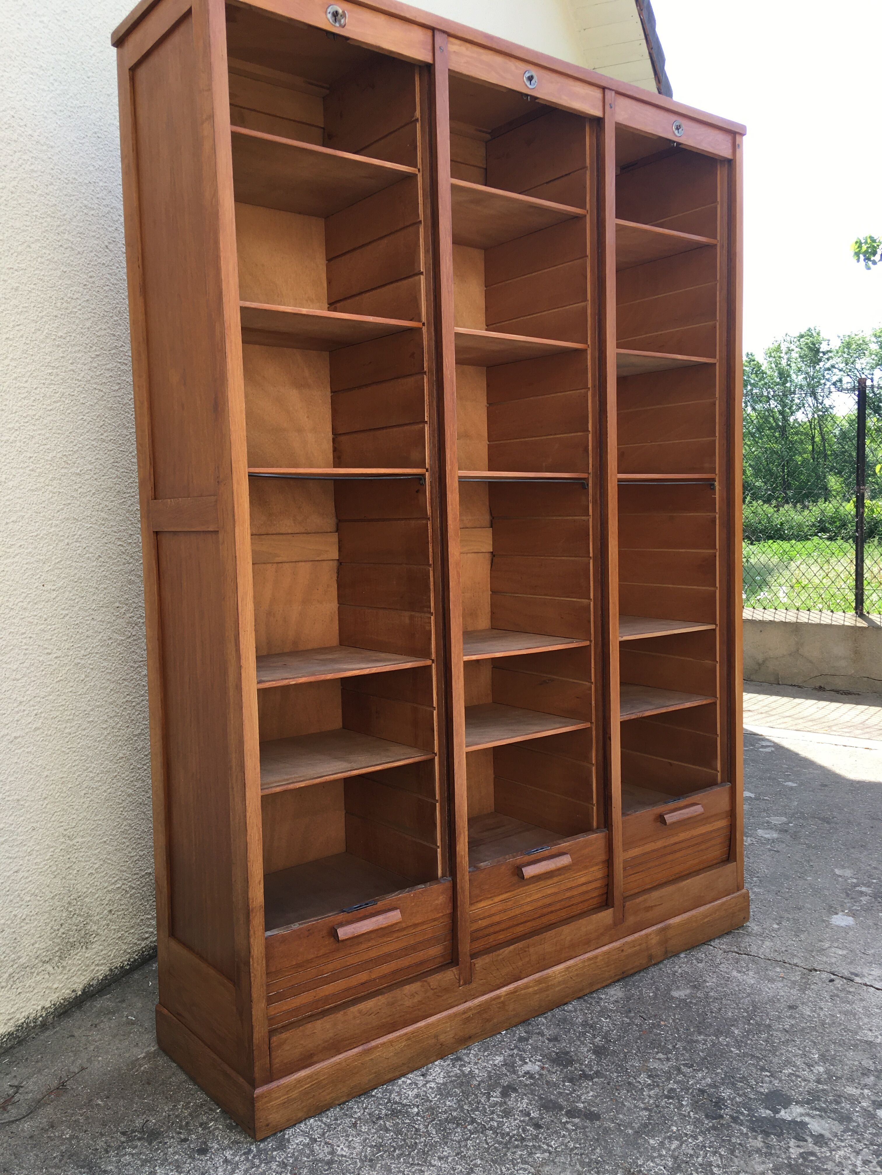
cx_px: 441
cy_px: 588
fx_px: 985
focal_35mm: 29
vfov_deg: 61.7
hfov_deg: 48.2
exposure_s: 1/262
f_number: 2.2
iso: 25
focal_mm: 4.15
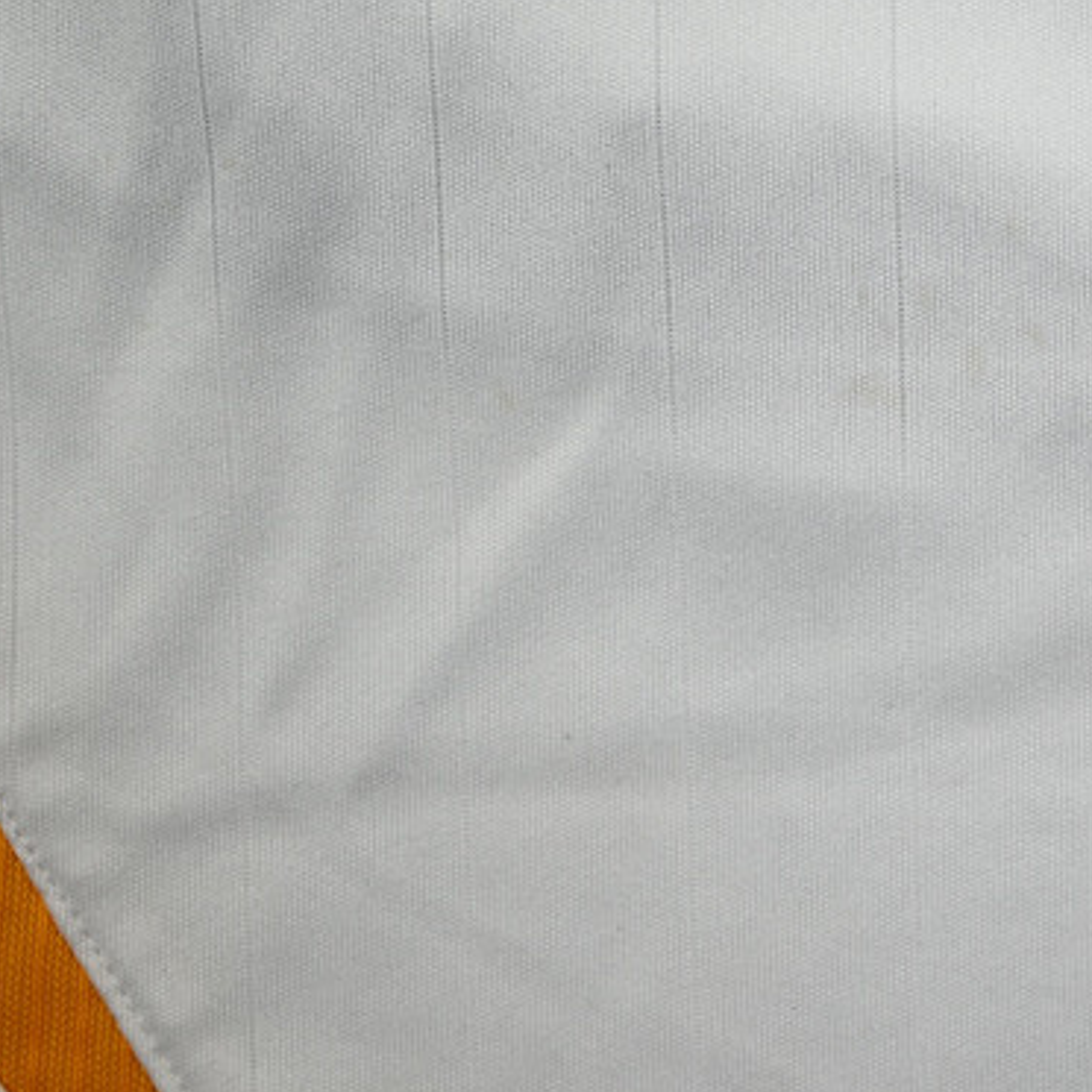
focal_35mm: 96
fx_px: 3426
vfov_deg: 18.0
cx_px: 1193
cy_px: 317
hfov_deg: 17.5
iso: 200
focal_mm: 42
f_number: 5.6
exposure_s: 1/125
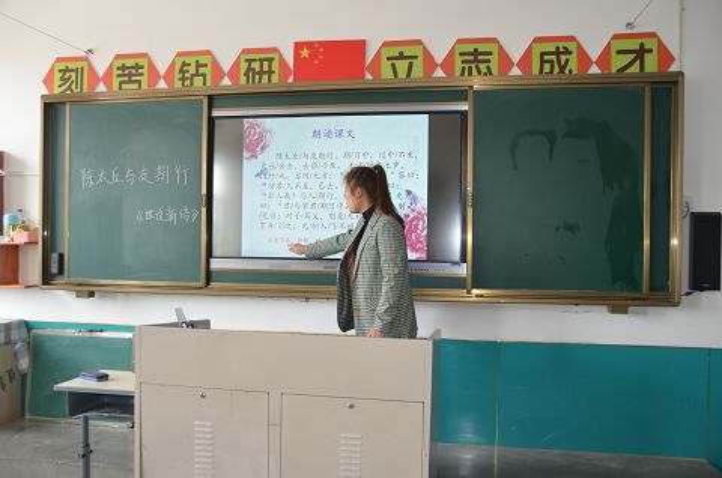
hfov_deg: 62.0
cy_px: 239
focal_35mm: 30
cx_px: 361
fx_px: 600
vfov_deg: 43.4
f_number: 3.5
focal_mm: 20
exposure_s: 1/125
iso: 360
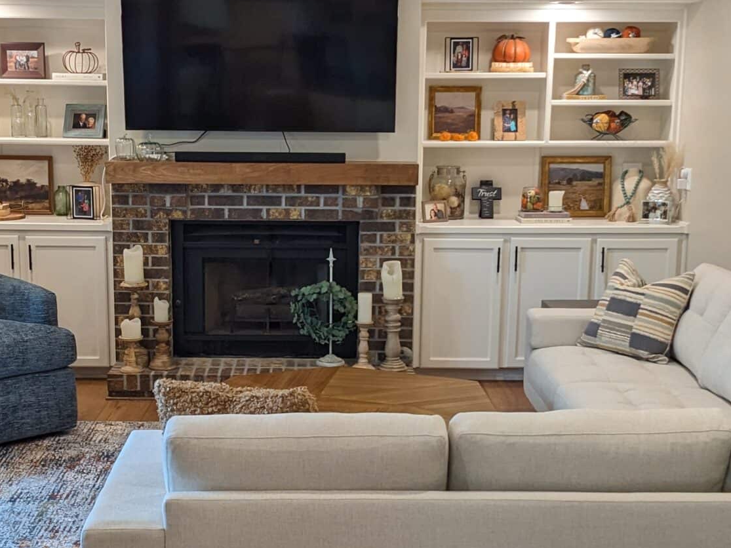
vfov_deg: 23.6
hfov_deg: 31.2
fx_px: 1309
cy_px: 357
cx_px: 334
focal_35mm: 62
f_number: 1.73
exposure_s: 1/60
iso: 76
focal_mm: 4.38
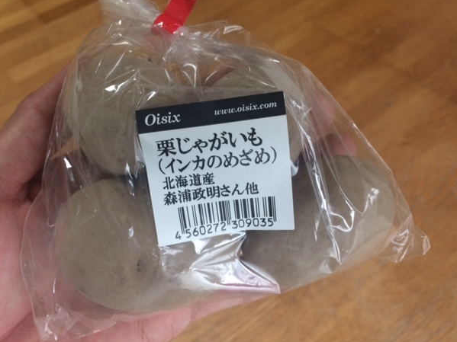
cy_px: 162
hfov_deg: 58.3
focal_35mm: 31
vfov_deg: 45.4
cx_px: 214
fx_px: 409
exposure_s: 1/30
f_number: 2.2
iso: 125
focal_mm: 4.15
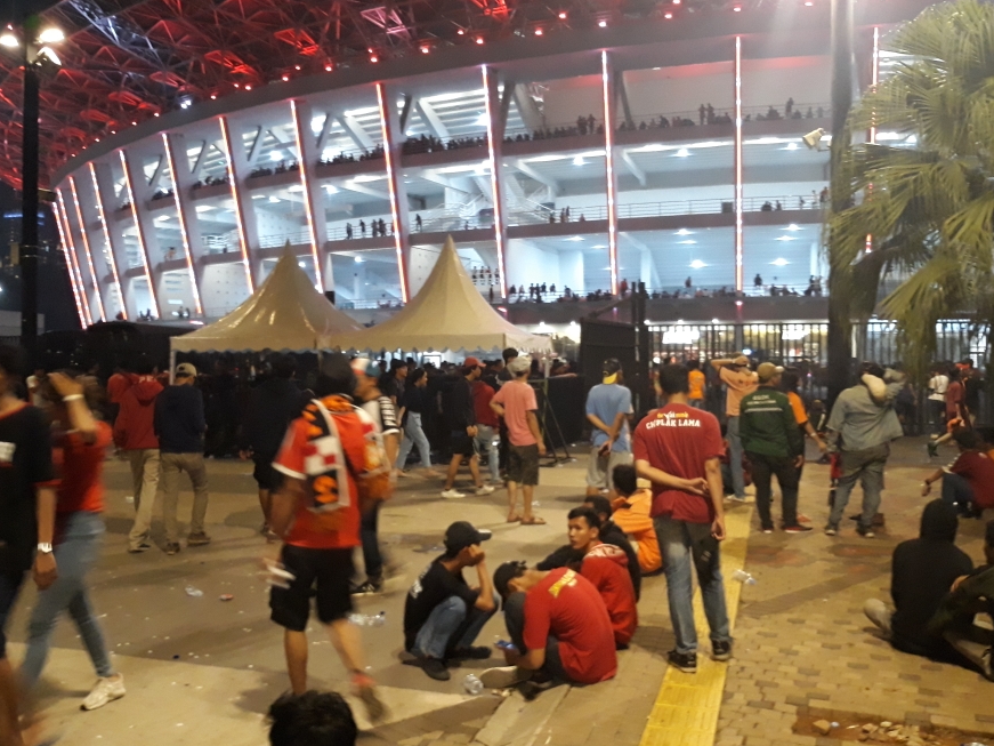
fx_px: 919
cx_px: 459
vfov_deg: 44.1
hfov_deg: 56.8
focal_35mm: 32
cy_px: 346
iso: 400
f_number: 1.7
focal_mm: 3.71
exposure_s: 1/25
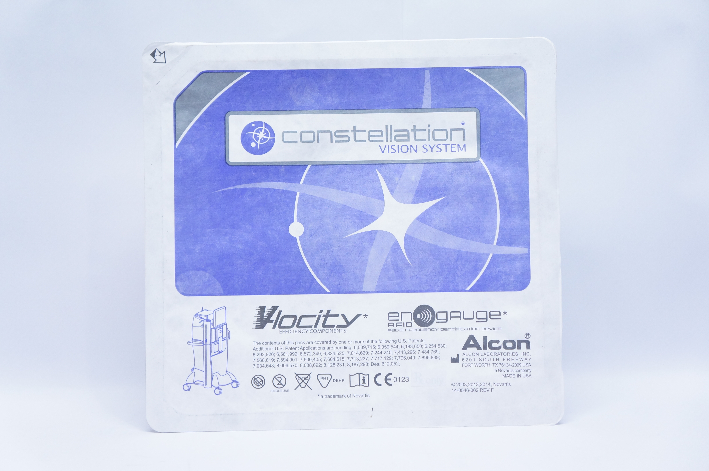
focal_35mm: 46
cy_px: 236
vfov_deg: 28.9
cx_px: 354
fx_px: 915
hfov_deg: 42.4
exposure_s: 1/200
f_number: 4
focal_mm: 31
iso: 1600
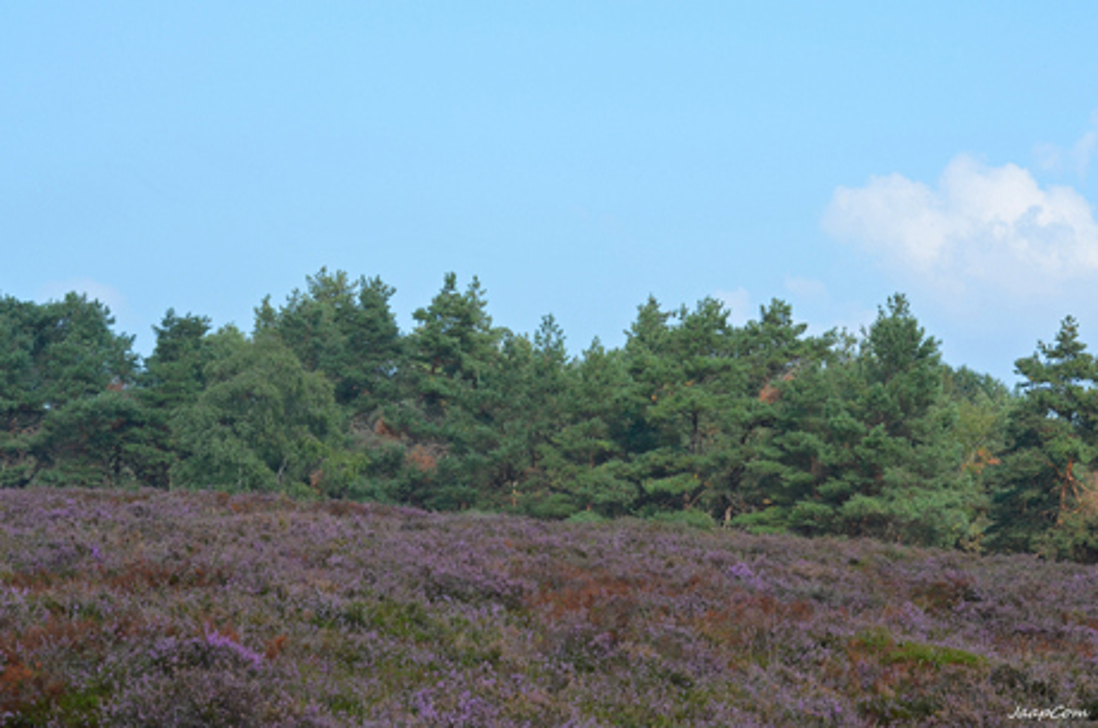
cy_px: 364
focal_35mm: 75
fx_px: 2284
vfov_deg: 18.1
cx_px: 549
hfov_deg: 27.0
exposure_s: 1/250
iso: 160
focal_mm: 50
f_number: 8
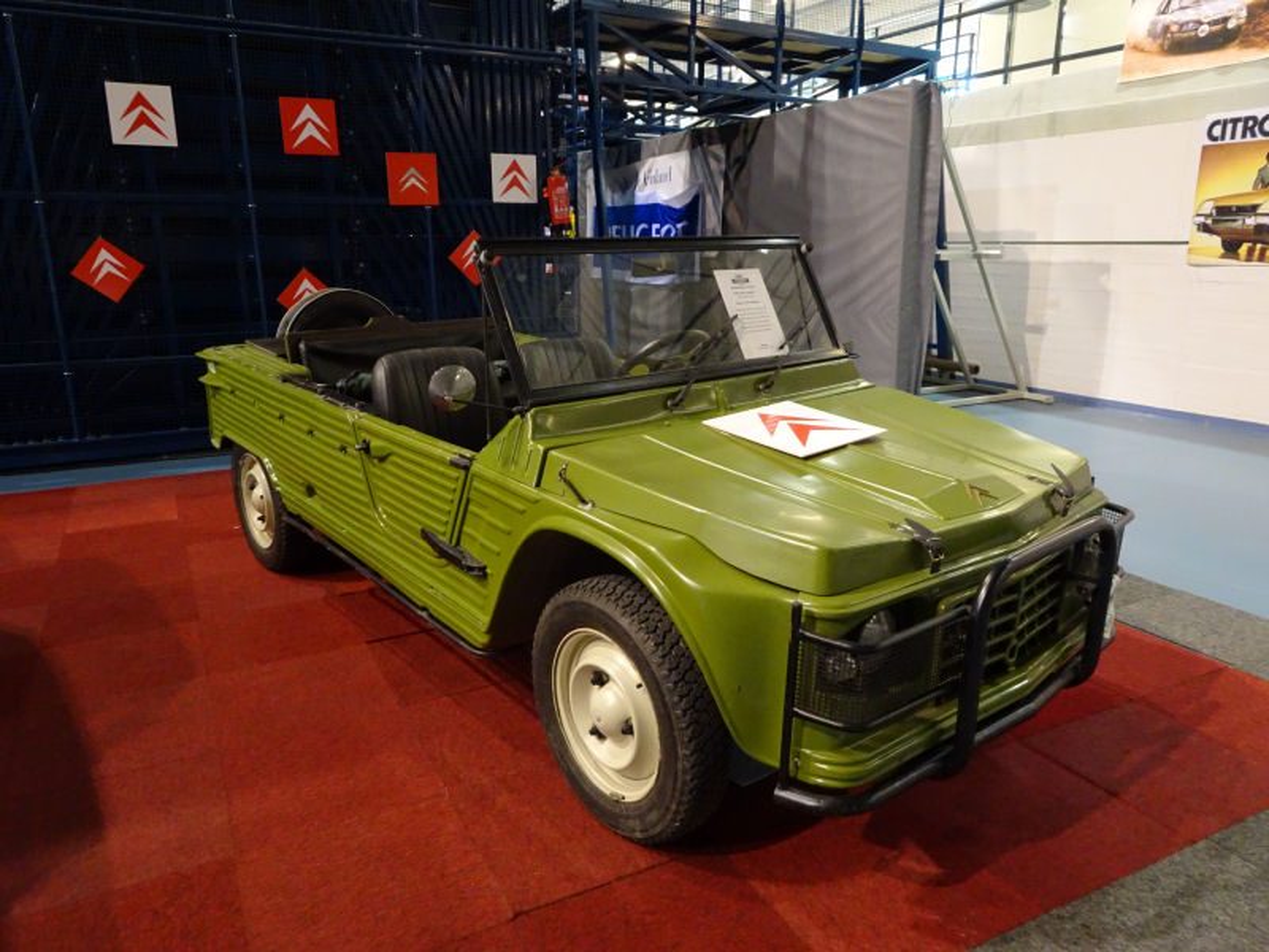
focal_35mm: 24
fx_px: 880
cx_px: 634
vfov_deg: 56.8
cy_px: 476
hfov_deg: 71.6
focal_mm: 4.1
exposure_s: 1/25
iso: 800
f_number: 3.5
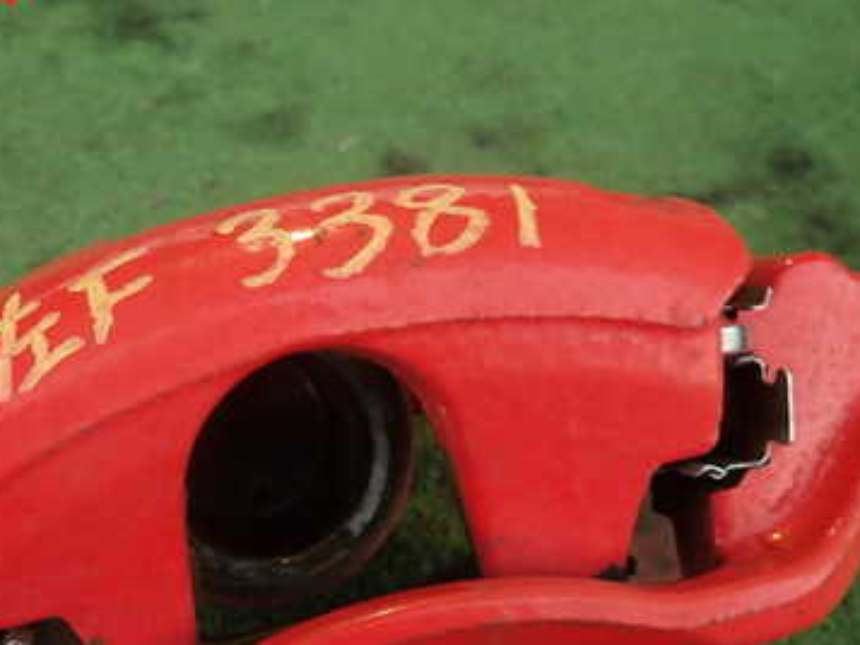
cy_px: 501
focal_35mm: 42
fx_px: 1044
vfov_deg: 33.5
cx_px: 301
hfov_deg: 44.3
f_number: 2
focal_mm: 4.5
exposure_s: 1/50
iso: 200
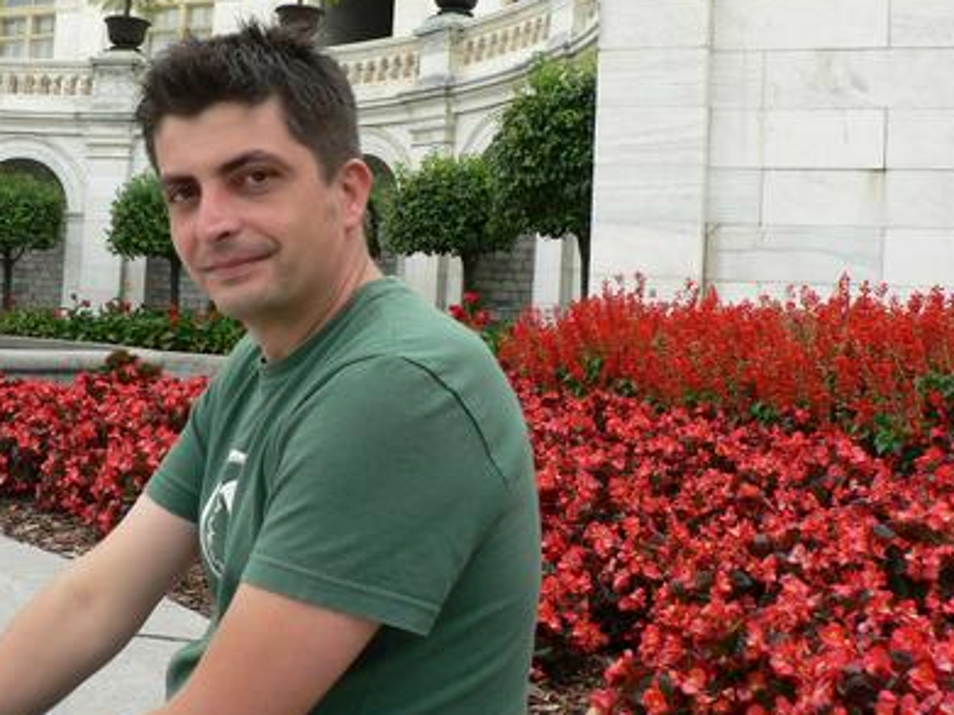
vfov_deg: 31.5
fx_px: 1267
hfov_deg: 41.2
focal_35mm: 46
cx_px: 468
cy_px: 309
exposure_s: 1/125
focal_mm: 6
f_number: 4
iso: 80
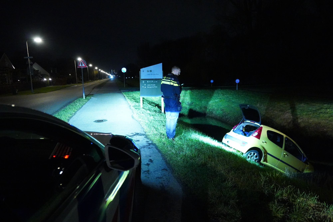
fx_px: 222
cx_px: 166
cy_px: 111
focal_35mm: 24
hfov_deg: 73.7
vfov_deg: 53.1
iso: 25600
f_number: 3.5
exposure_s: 1/60
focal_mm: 24
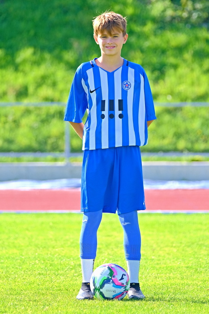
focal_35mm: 186
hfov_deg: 7.4
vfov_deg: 11.1
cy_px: 157
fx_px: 1620
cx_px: 104
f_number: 2.8
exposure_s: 1/1100
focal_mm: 124.3
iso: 320
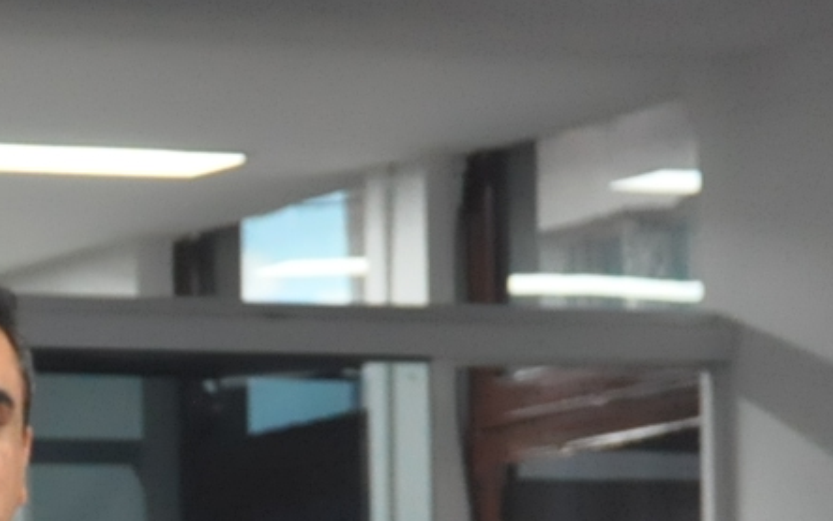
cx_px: 94
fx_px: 7528
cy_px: 1117
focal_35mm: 331
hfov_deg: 6.3
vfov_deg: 3.9
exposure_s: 1/80
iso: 2000
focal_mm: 45
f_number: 5
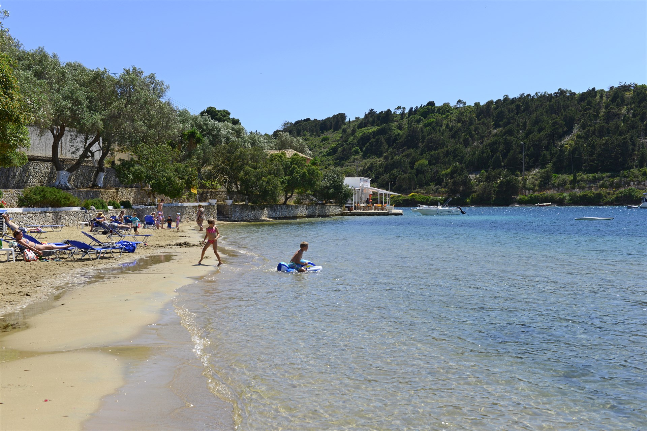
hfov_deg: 48.4
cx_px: 324
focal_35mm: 40
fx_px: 719
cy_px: 216
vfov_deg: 33.4
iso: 160
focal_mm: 40
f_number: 7.1
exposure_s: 1/640
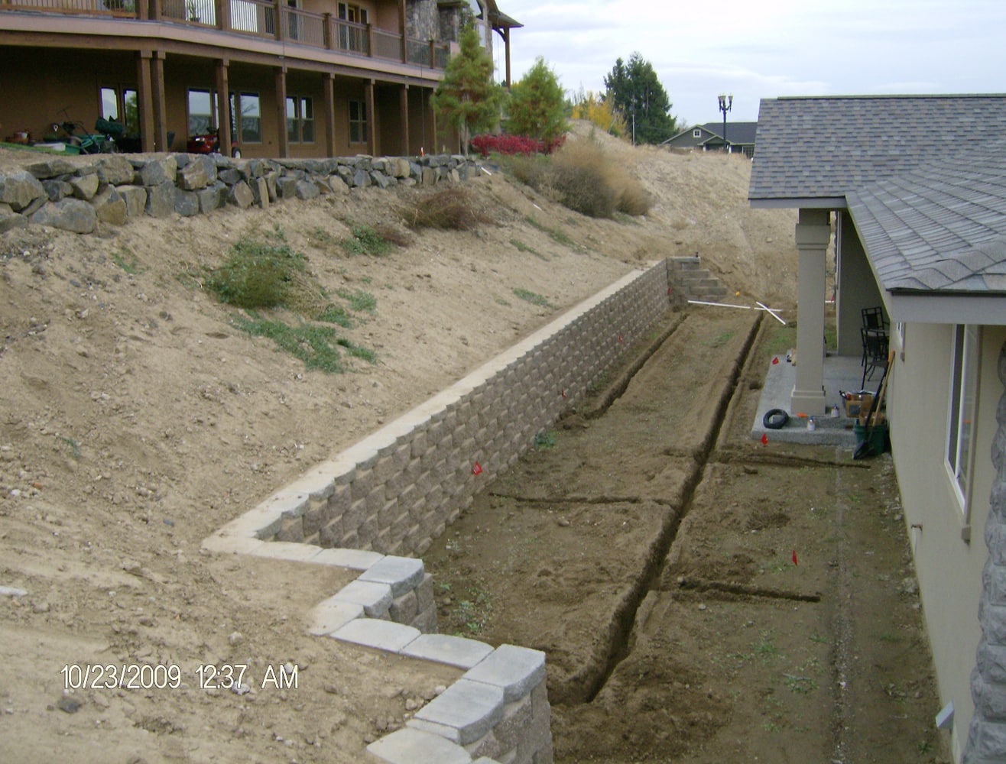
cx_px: 503
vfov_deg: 40.0
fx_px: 1051
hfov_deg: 51.1
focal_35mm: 36
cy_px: 382
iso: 100
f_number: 4.7
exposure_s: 1/222
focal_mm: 6
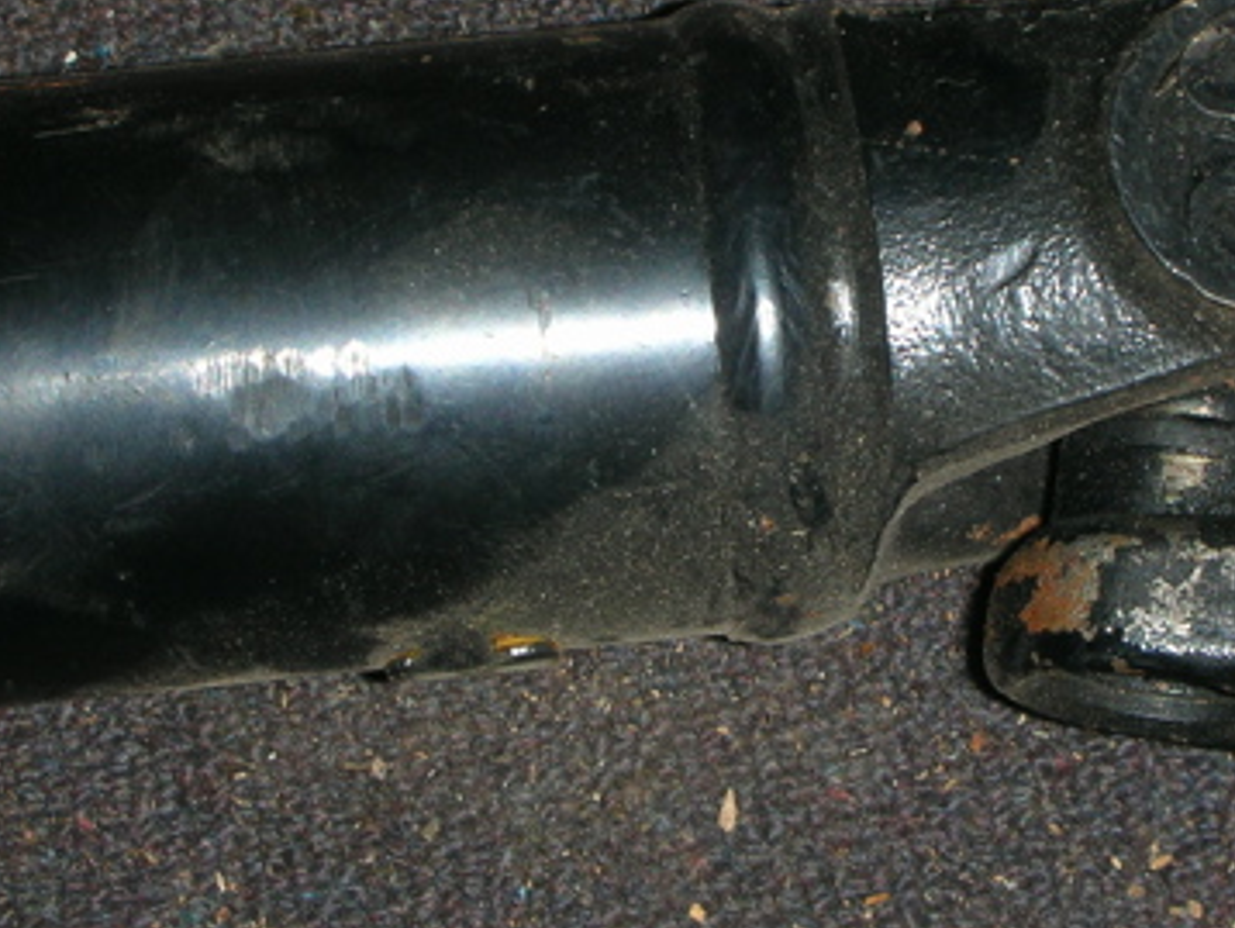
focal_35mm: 109
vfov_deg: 13.6
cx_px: 780
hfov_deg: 18.0
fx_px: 3891
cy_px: 321
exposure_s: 1/120
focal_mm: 10.1
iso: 50
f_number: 4
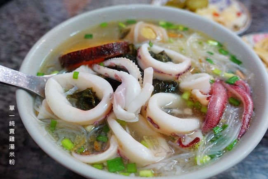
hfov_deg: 63.7
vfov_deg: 44.9
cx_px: 134
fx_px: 216
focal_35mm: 29
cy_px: 90
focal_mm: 10.51
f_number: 2.5
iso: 320
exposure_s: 1/30
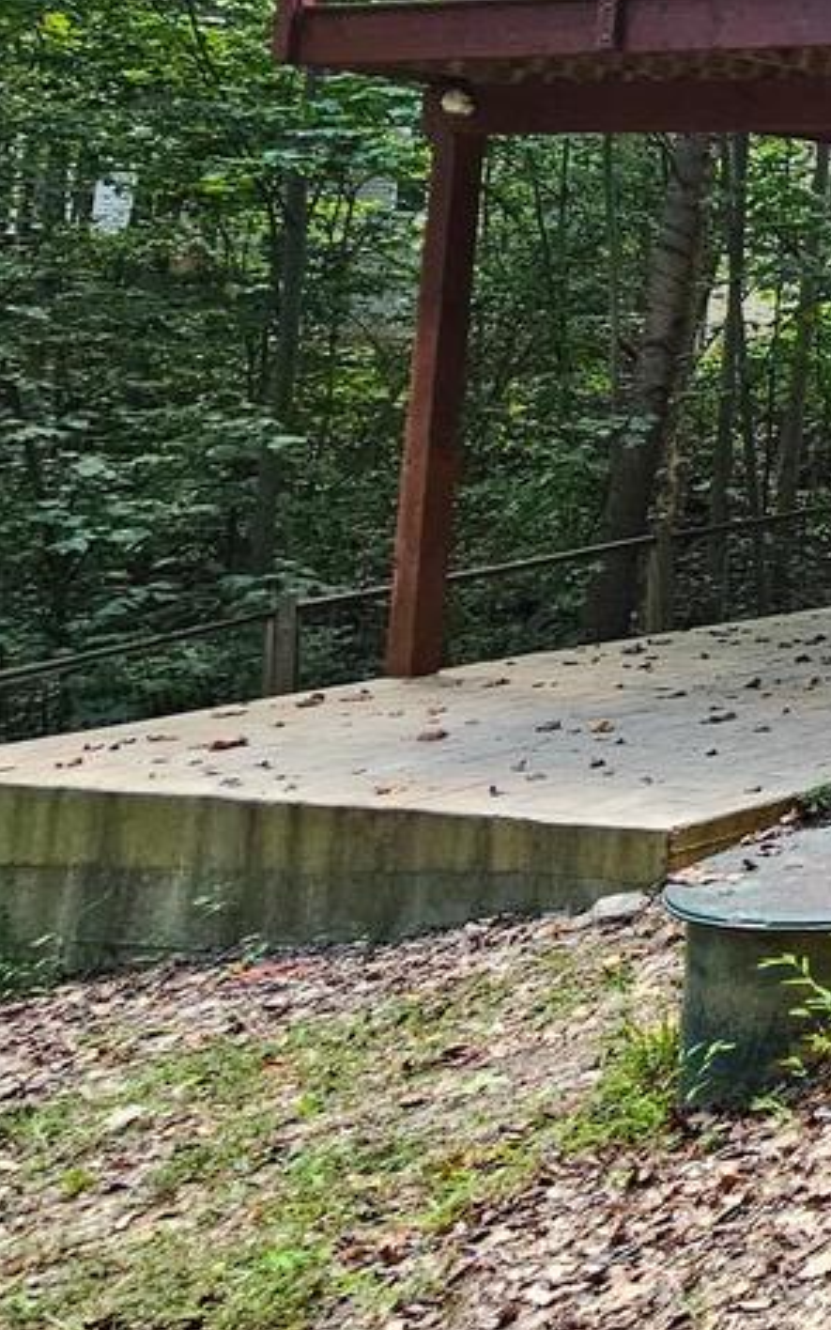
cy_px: 256
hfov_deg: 16.9
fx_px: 1522
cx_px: 1839
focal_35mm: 42
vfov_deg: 44.8
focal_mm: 2.2
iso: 100
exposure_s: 1/60
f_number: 2.2
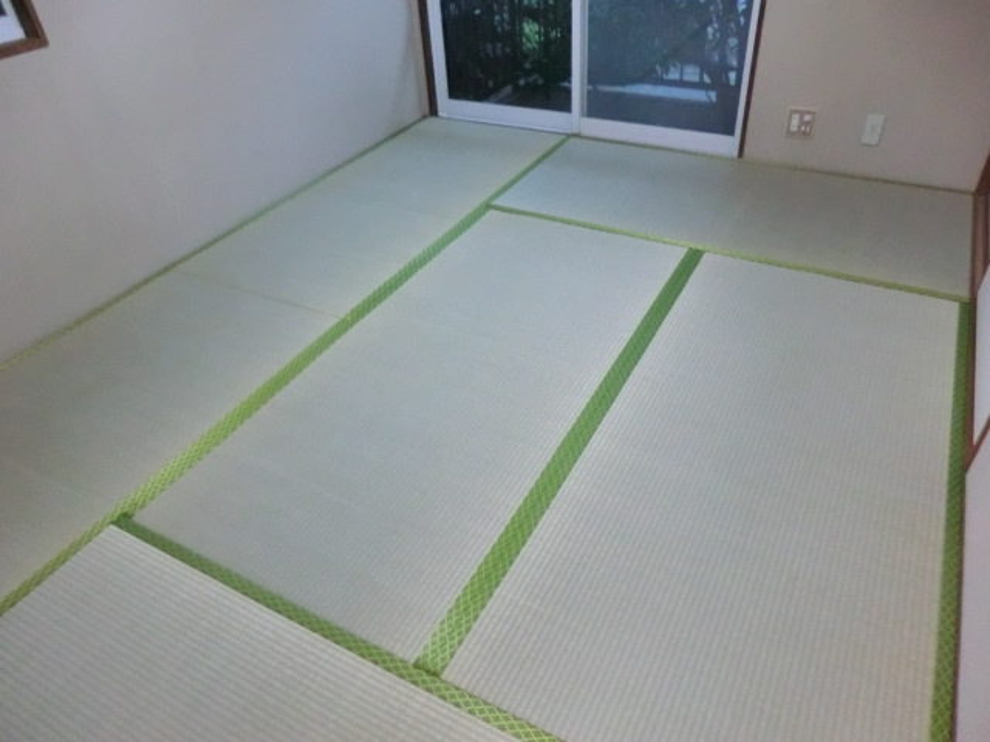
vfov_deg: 56.8
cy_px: 371
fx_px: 686
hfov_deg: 71.6
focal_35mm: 24
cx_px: 495
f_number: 3.2
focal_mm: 4.3
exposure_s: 1/30
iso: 800
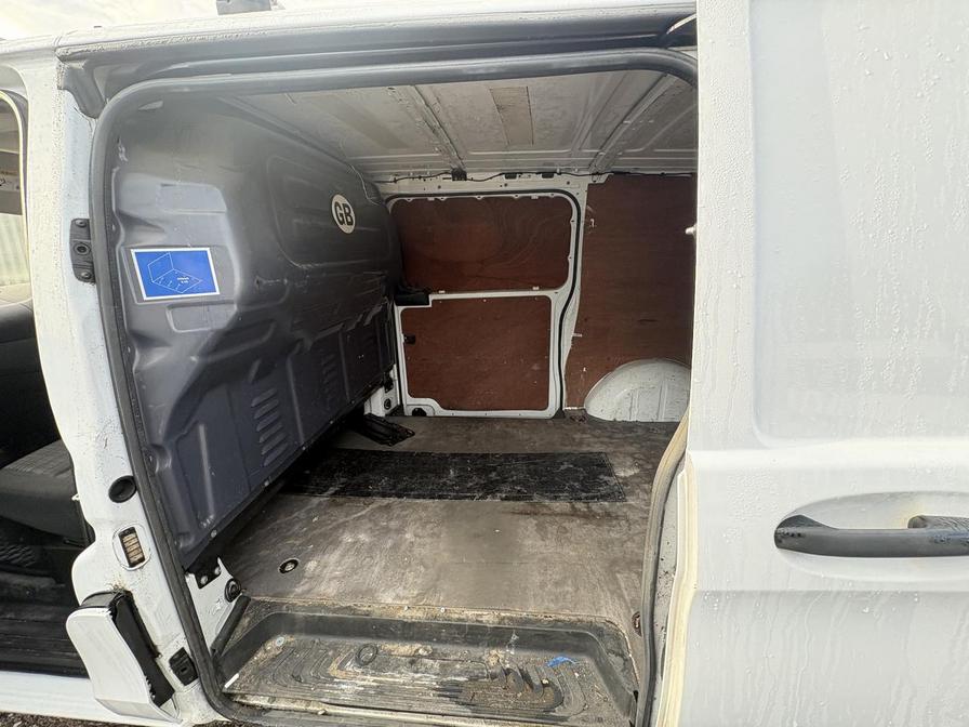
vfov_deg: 85.7
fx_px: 392
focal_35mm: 14
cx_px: 484
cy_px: 364
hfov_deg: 102.1
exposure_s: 1/114
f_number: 2.2
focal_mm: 2.22
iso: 125
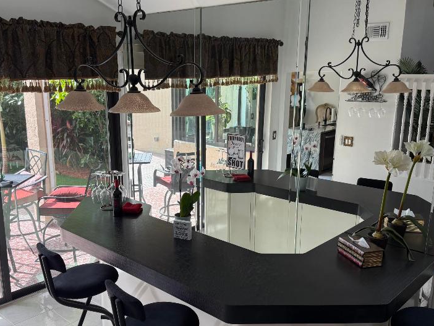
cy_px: 178
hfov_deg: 52.6
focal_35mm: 35
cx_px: 205
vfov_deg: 40.7
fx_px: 439
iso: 100
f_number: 1.78
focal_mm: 6.76
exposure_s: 1/243
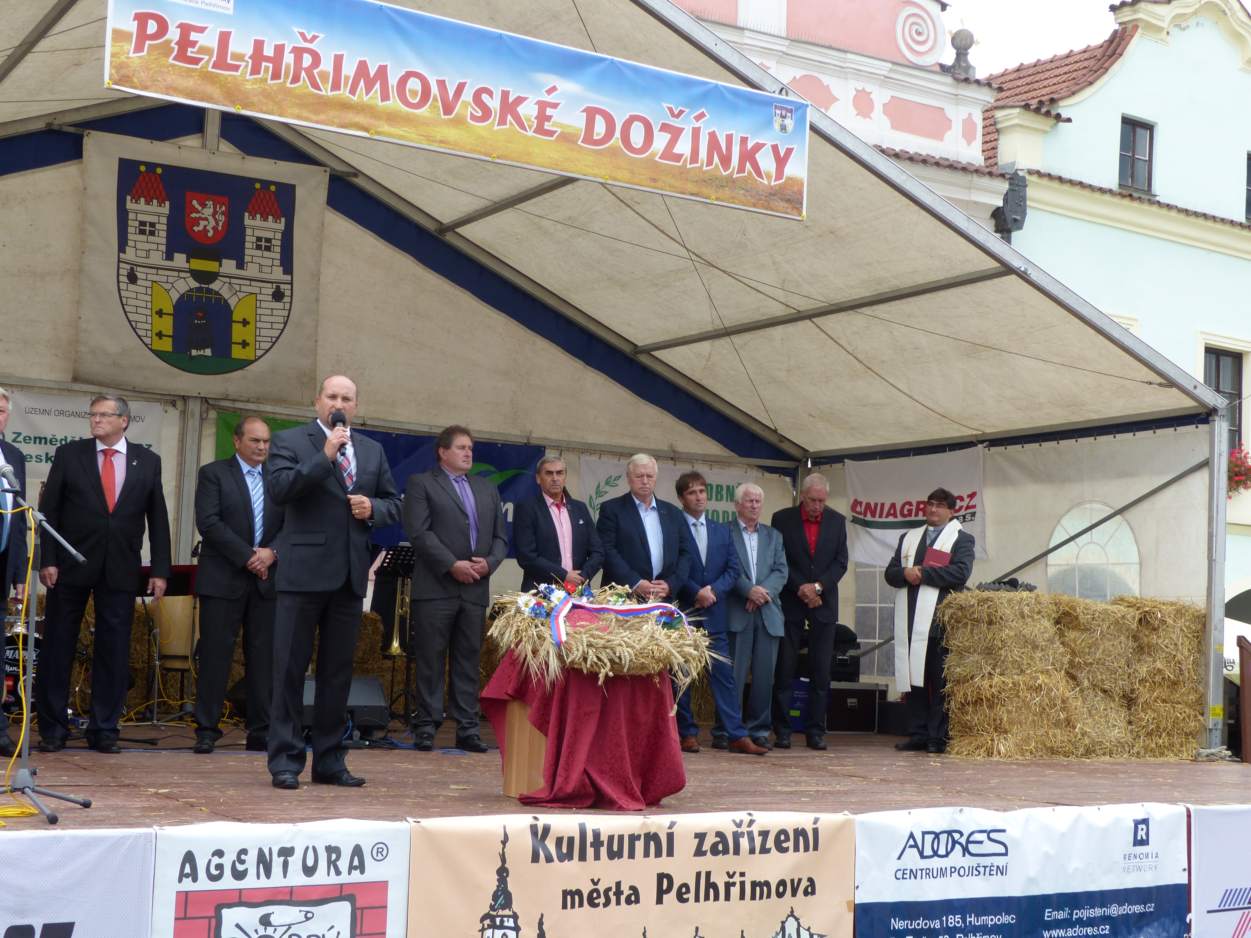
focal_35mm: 49
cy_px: 469
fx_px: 1771
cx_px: 626
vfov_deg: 29.7
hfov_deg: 38.9
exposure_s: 1/250
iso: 100
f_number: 4
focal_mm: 8.7
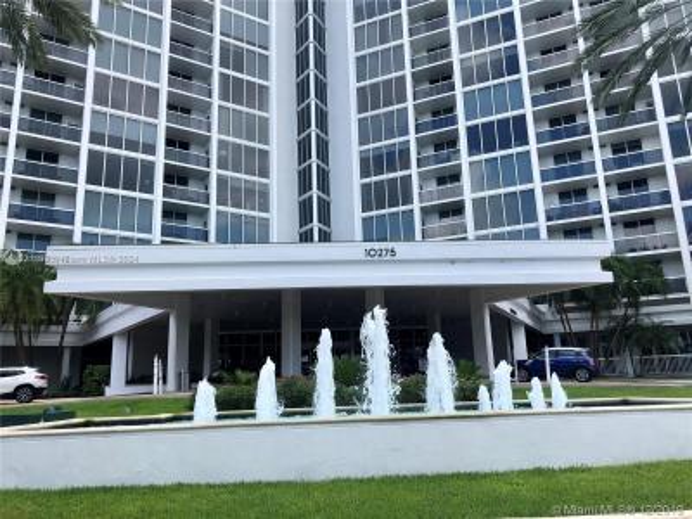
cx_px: 346
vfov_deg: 49.7
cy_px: 260
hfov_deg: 63.4
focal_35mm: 28
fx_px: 560
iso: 20
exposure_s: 1/578
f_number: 1.8
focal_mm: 4
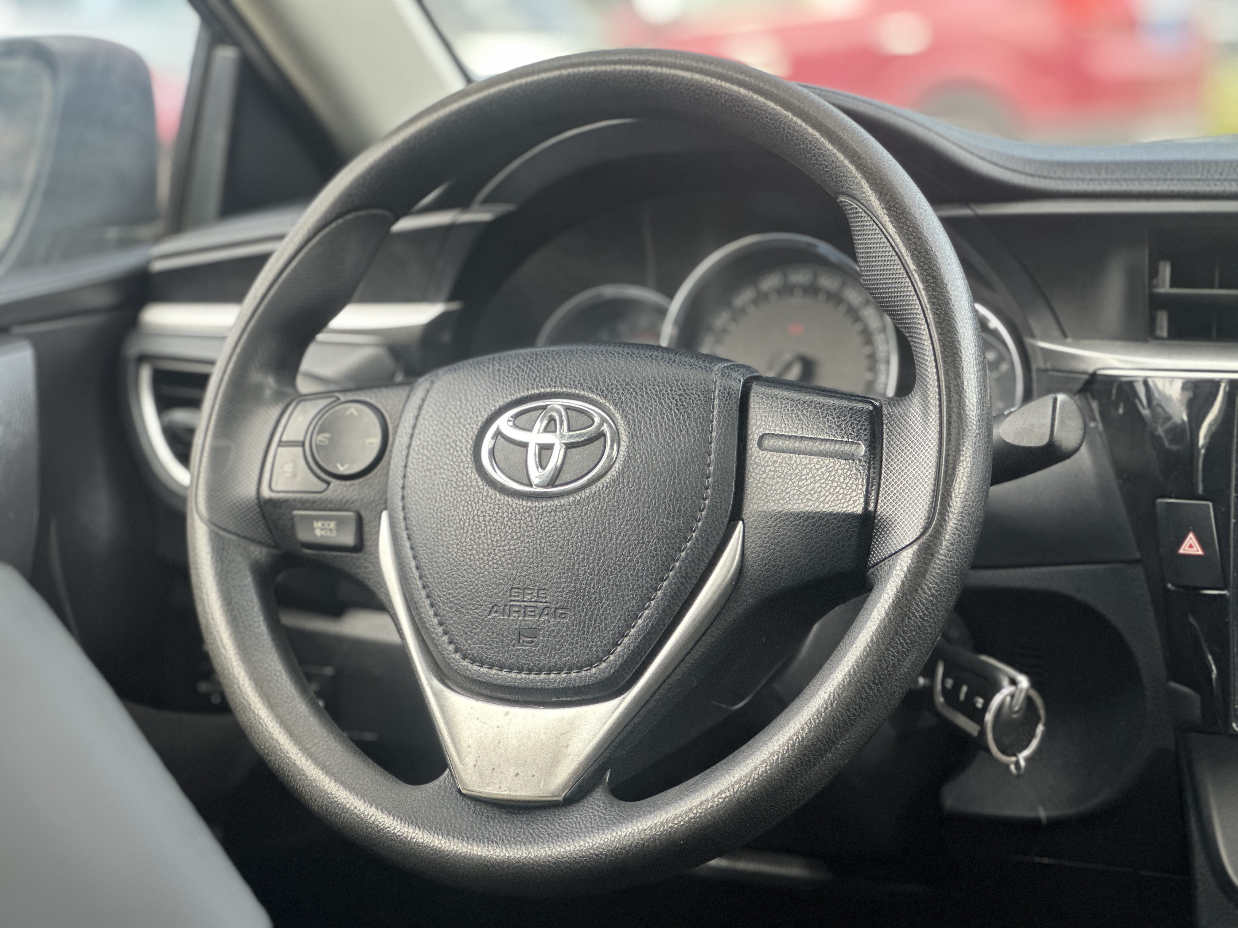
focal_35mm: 77
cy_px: 464
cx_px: 619
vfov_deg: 19.1
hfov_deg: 25.3
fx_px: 2754
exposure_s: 1/121
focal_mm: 9
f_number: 2.8
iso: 200
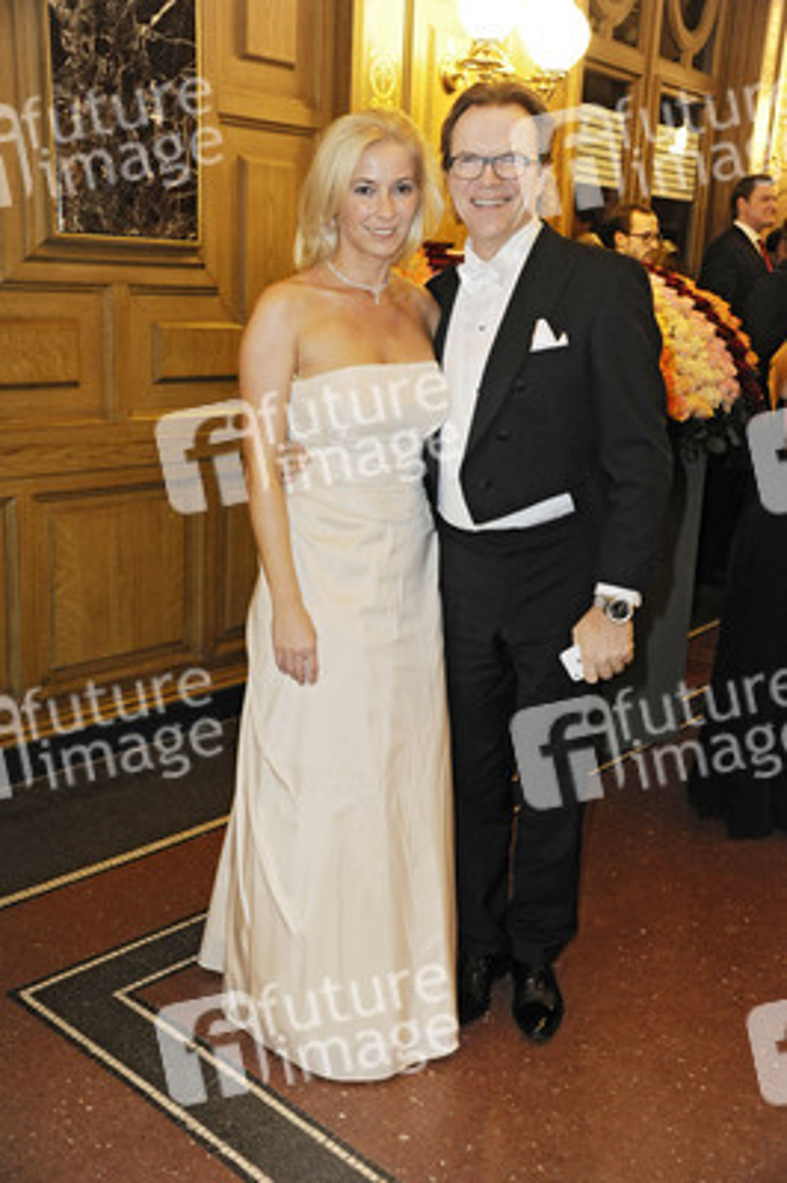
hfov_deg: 31.8
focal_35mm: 42
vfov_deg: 46.4
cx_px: 394
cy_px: 592
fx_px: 1380
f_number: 5.6
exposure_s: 1/50
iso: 2500
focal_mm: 42
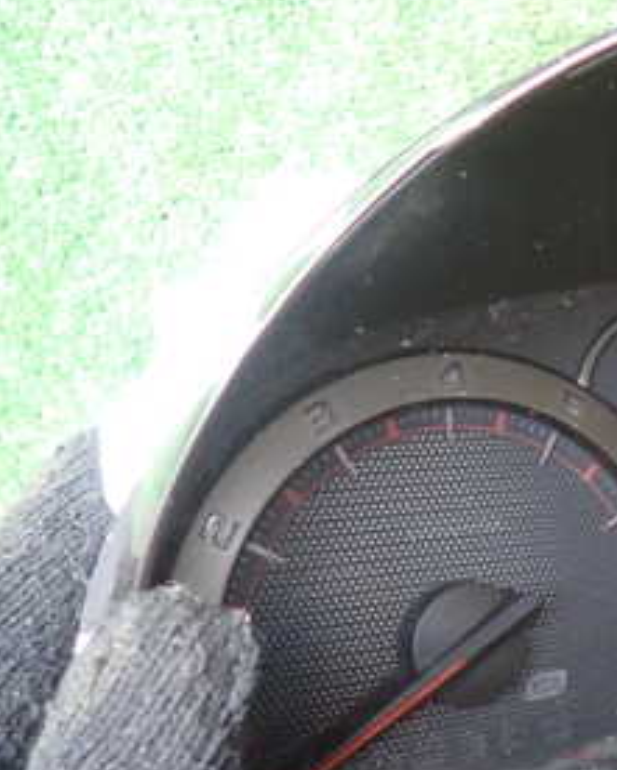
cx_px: 656
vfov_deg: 35.3
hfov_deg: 26.6
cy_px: 382
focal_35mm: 53
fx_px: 1209
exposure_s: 1/30
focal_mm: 4.5
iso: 400
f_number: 2
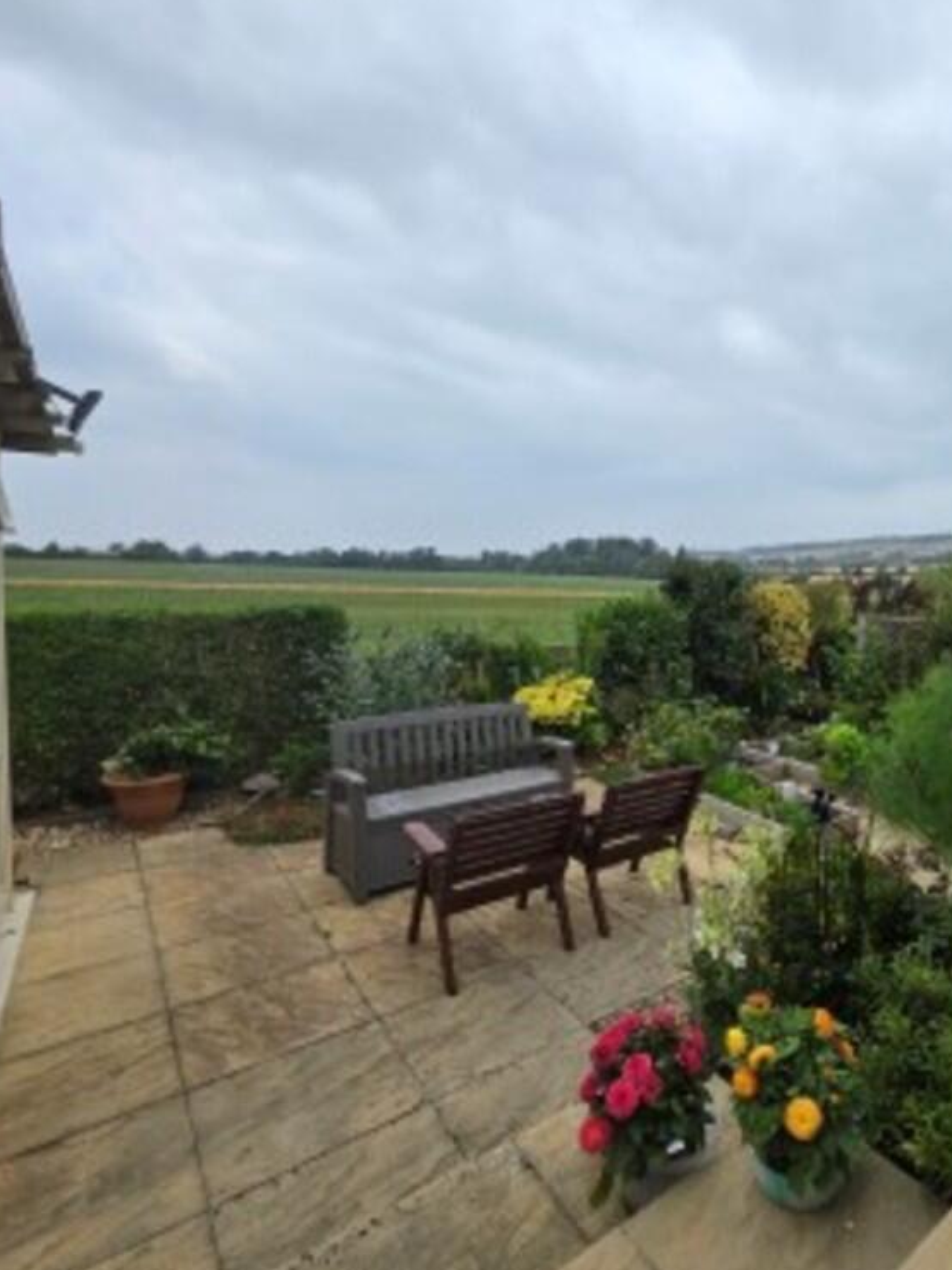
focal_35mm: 18
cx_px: 756
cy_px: 621
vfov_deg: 87.8
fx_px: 660
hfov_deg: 65.4
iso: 40
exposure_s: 1/1765
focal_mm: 2.2
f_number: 1.9
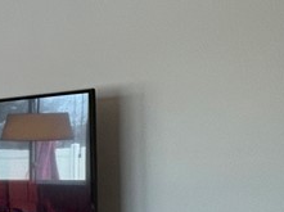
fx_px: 532
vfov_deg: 22.3
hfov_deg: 17.4
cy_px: 164
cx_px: -326
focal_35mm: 65
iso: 200
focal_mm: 2.22
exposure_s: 1/120
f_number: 2.2
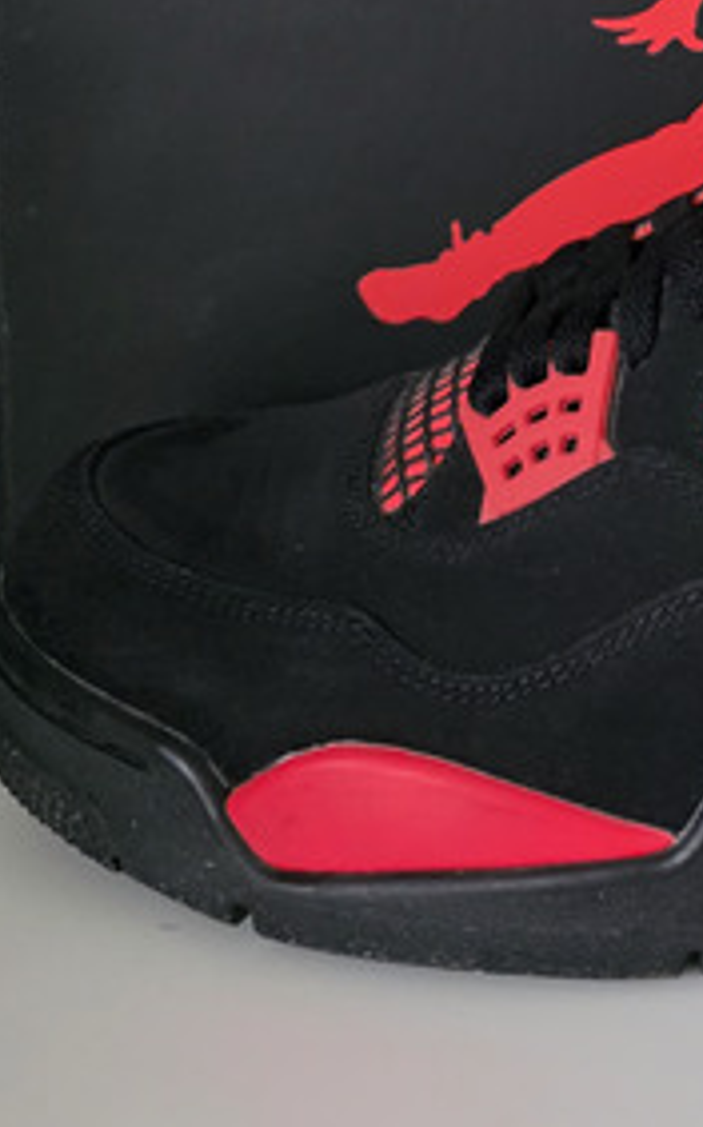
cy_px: -182
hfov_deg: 20.3
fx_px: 1810
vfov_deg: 30.1
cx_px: 879
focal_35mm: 59
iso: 1250
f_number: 1.7
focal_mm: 6.3
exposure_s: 1/100
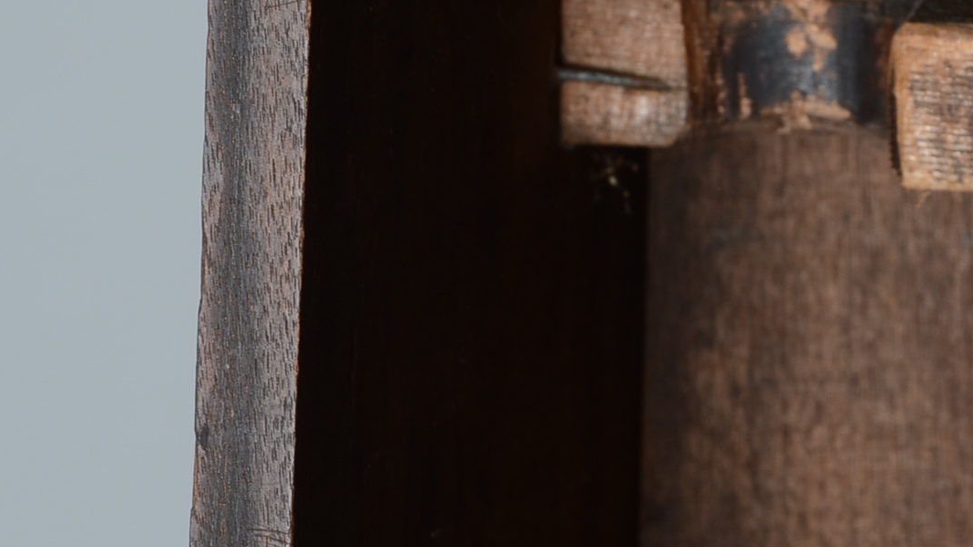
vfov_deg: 3.4
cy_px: 216
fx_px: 9183
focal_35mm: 356
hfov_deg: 6.1
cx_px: 942
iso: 250
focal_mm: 98
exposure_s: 1/100
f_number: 10
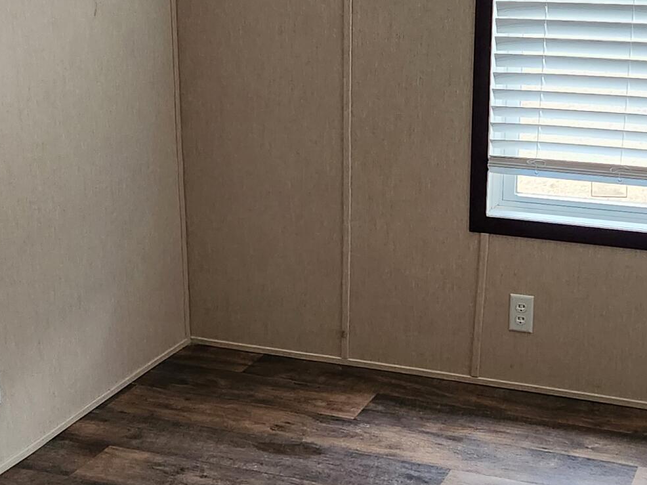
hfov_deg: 27.7
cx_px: 397
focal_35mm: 70
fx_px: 1308
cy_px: 304
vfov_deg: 21.0
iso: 800
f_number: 1.8
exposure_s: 1/120
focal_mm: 5.4
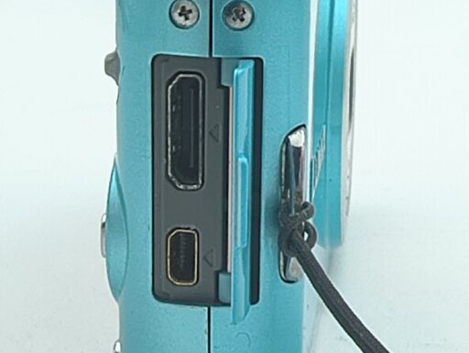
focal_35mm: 24
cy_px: 176
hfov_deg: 71.5
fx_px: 325
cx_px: 234
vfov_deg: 56.9
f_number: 2
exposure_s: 1/110
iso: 100
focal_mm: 1.83
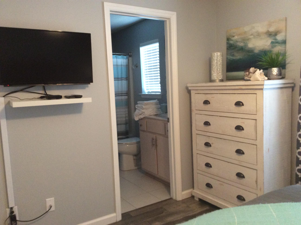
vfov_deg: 44.1
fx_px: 278
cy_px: 112
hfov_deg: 56.9
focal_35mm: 32
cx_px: 150
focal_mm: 3.3
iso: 200
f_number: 2.4
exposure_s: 1/24
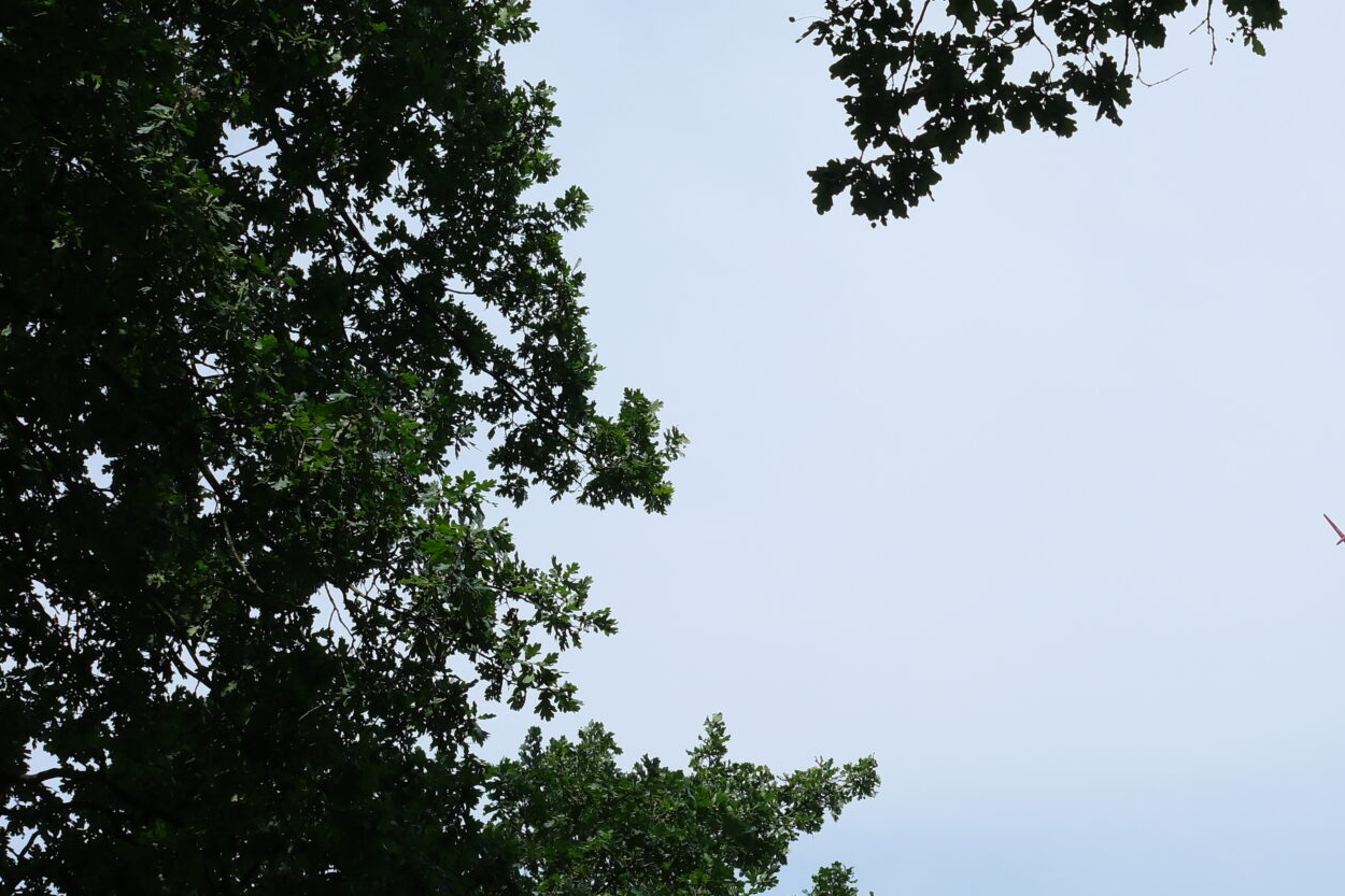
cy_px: 651
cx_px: 1375
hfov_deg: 23.1
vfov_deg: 16.2
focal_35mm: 84
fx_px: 3138
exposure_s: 1/1600
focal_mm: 27
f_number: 6.4
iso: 640
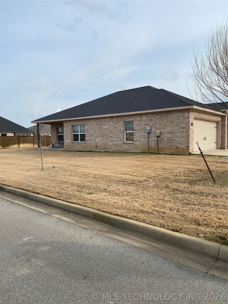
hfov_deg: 53.1
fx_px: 228
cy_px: 152
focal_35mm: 26
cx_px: 114
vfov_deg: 67.3
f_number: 1.8
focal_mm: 4.25
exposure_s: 1/2183
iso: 32
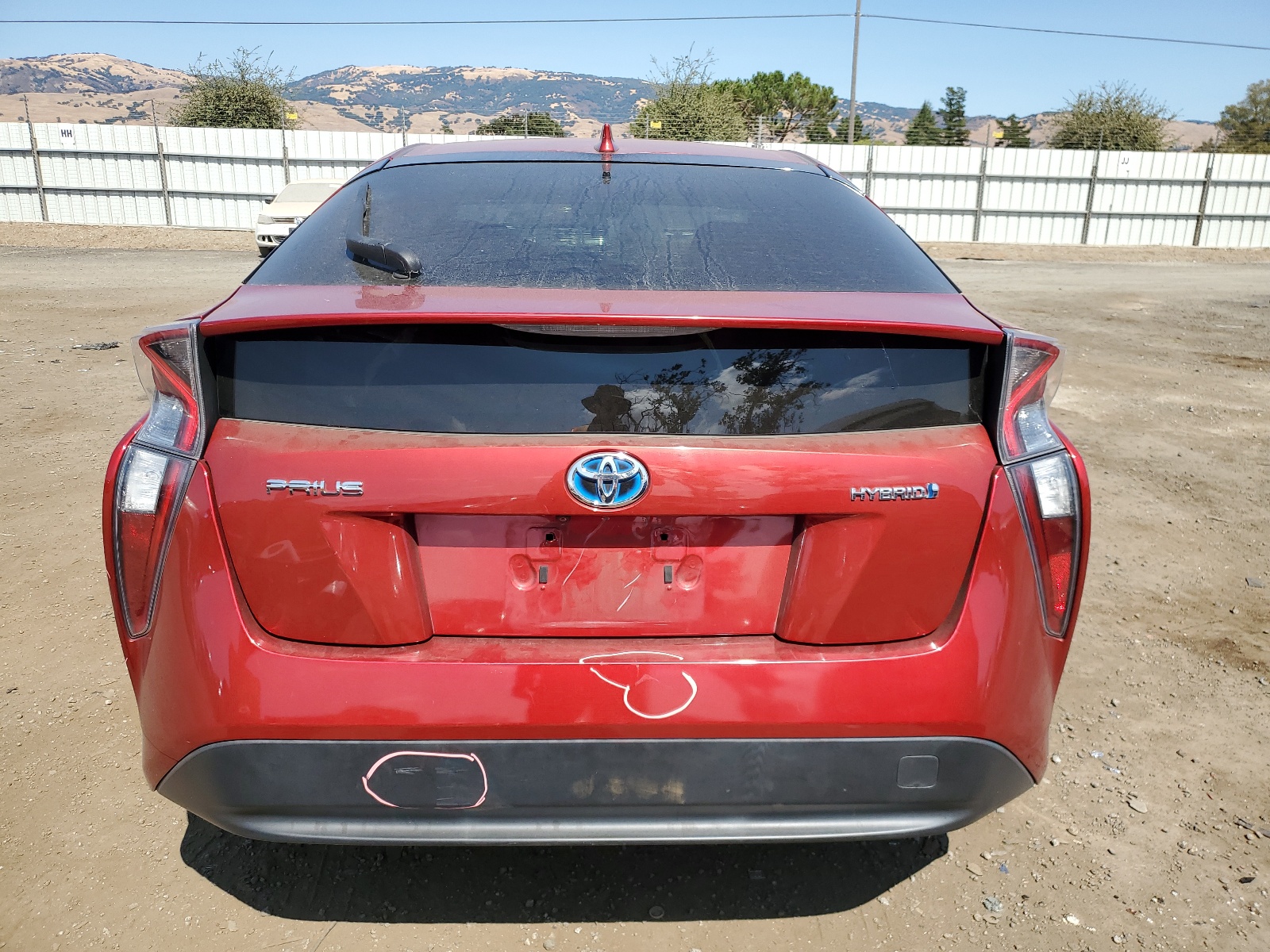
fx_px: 954
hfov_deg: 67.3
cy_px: 476
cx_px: 635
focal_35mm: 26
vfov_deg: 53.1
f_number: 1.5
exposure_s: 1/2500
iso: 50
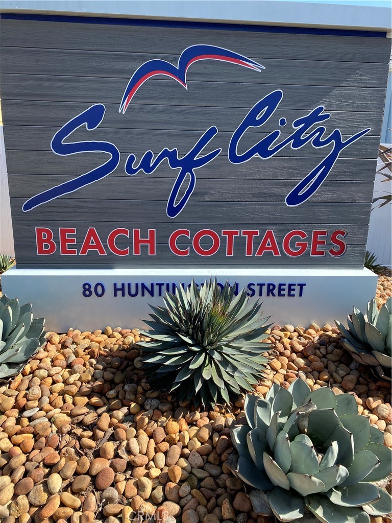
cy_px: 262
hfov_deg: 53.1
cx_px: 196
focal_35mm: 26
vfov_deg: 67.3
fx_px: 393
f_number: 1.8
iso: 32
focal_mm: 4.25
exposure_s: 1/942
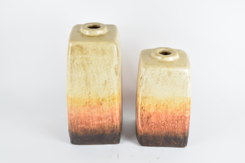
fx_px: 388
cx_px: 122
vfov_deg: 23.8
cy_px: 82
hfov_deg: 35.0
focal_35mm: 57
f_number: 6.3
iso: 400
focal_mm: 38
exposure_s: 1/125
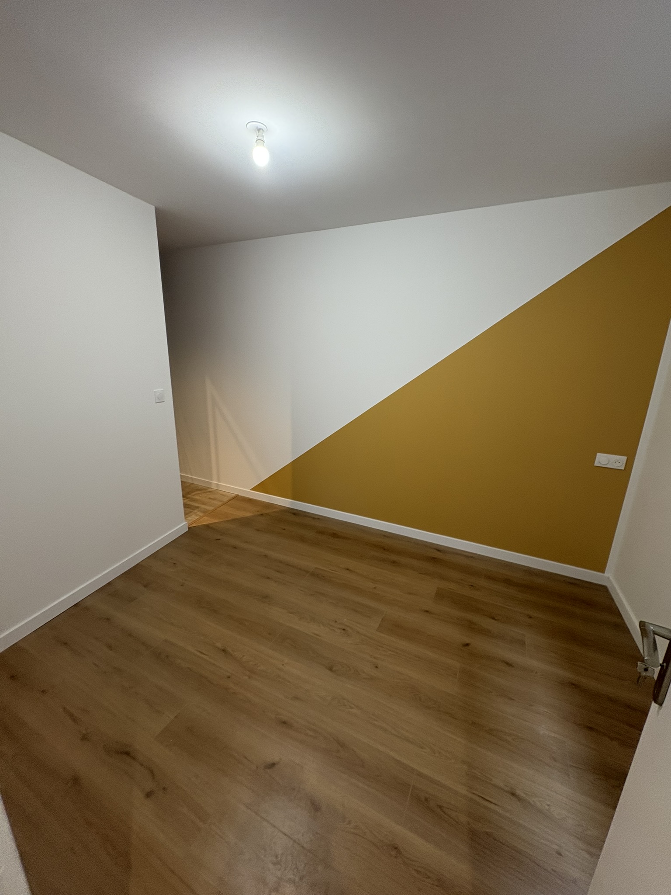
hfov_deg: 85.7
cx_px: 336
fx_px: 362
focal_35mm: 14
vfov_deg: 102.1
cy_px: 448
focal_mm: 2.22
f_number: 2.2
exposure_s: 1/50
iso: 250
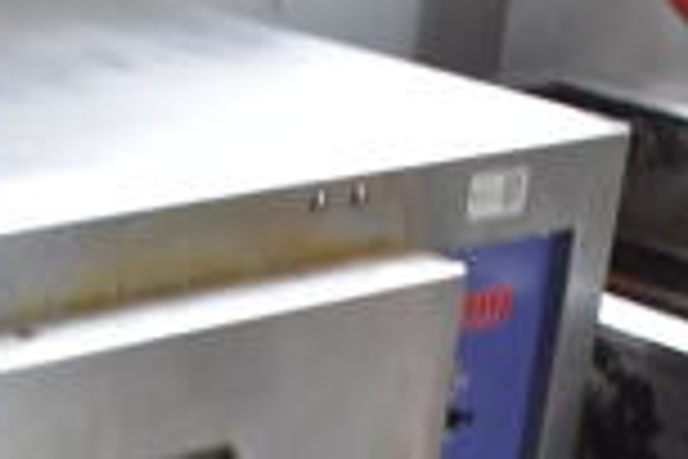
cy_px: 734
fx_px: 2064
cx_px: 85
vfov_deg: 12.0
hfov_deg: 18.6
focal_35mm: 108
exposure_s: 1/160
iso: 800
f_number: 3.5
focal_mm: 18
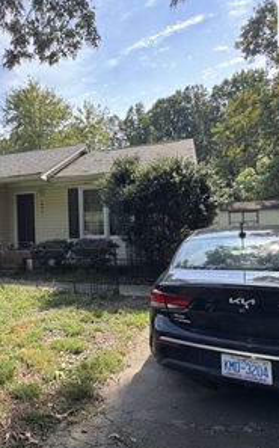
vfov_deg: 72.6
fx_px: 305
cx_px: 51
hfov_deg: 46.3
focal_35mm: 25
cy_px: 222
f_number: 2.2
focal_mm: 2.22
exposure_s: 1/379
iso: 40
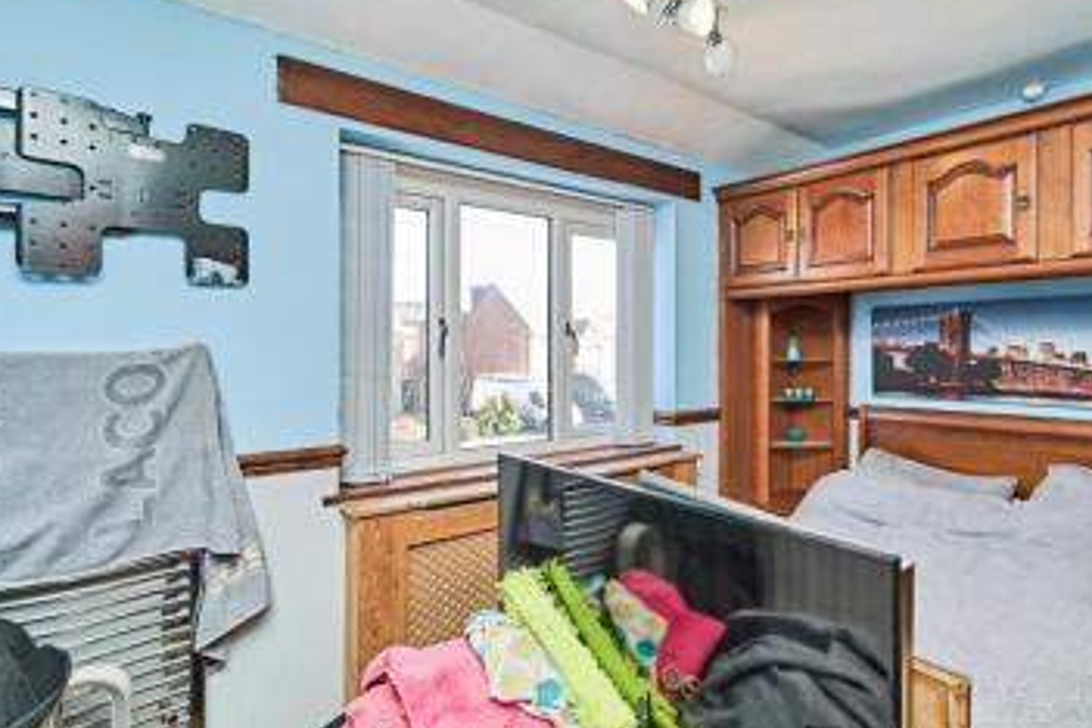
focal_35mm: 19
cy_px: 397
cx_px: 672
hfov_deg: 85.5
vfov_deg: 64.4
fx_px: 576
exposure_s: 1/50
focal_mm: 14
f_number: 8
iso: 400
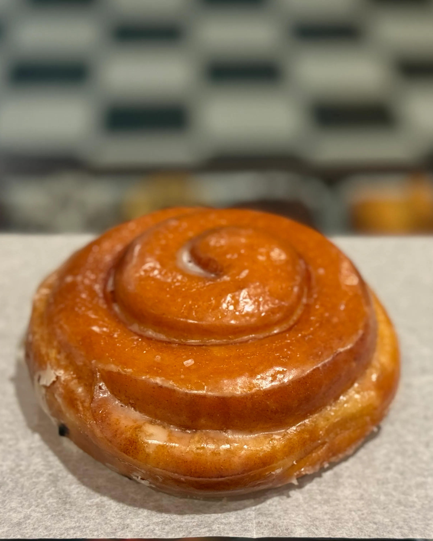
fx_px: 1009
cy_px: 268
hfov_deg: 24.2
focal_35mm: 63
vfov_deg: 30.0
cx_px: 238
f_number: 1.78
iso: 250
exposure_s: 1/60
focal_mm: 6.76
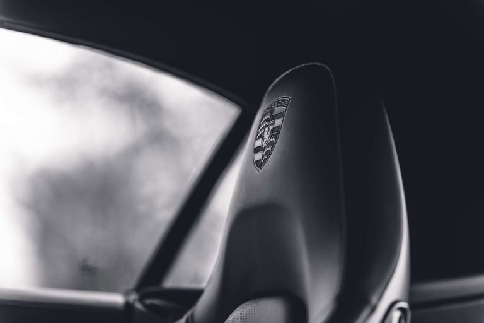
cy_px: 162
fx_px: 1143
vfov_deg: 16.1
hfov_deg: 23.9
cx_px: 242
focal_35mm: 85
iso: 200
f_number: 1.4
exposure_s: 1/640
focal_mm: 85
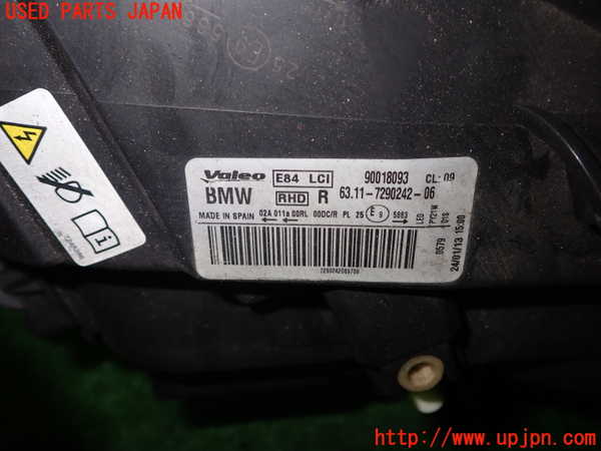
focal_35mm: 30
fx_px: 521
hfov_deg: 60.0
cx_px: 300
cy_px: 226
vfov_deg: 46.8
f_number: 6.3
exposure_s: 1/30
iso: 200
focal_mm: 5.4
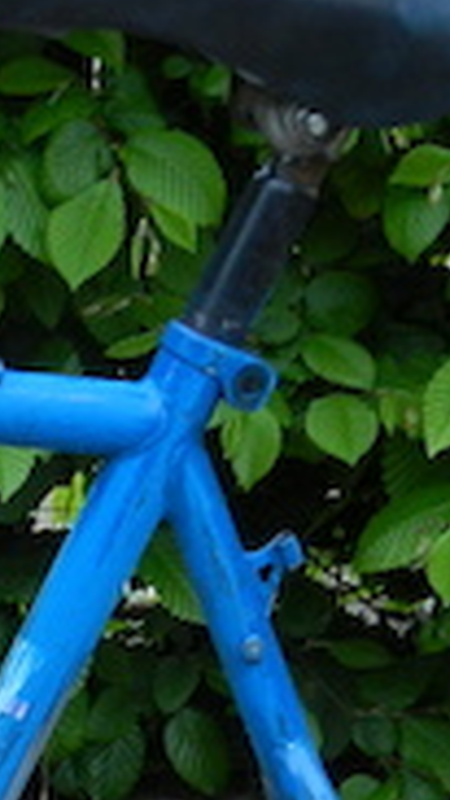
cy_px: 1005
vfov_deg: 11.6
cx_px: -629
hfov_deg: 6.4
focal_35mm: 181
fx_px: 3838
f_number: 4
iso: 280
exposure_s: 1/30
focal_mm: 6.7
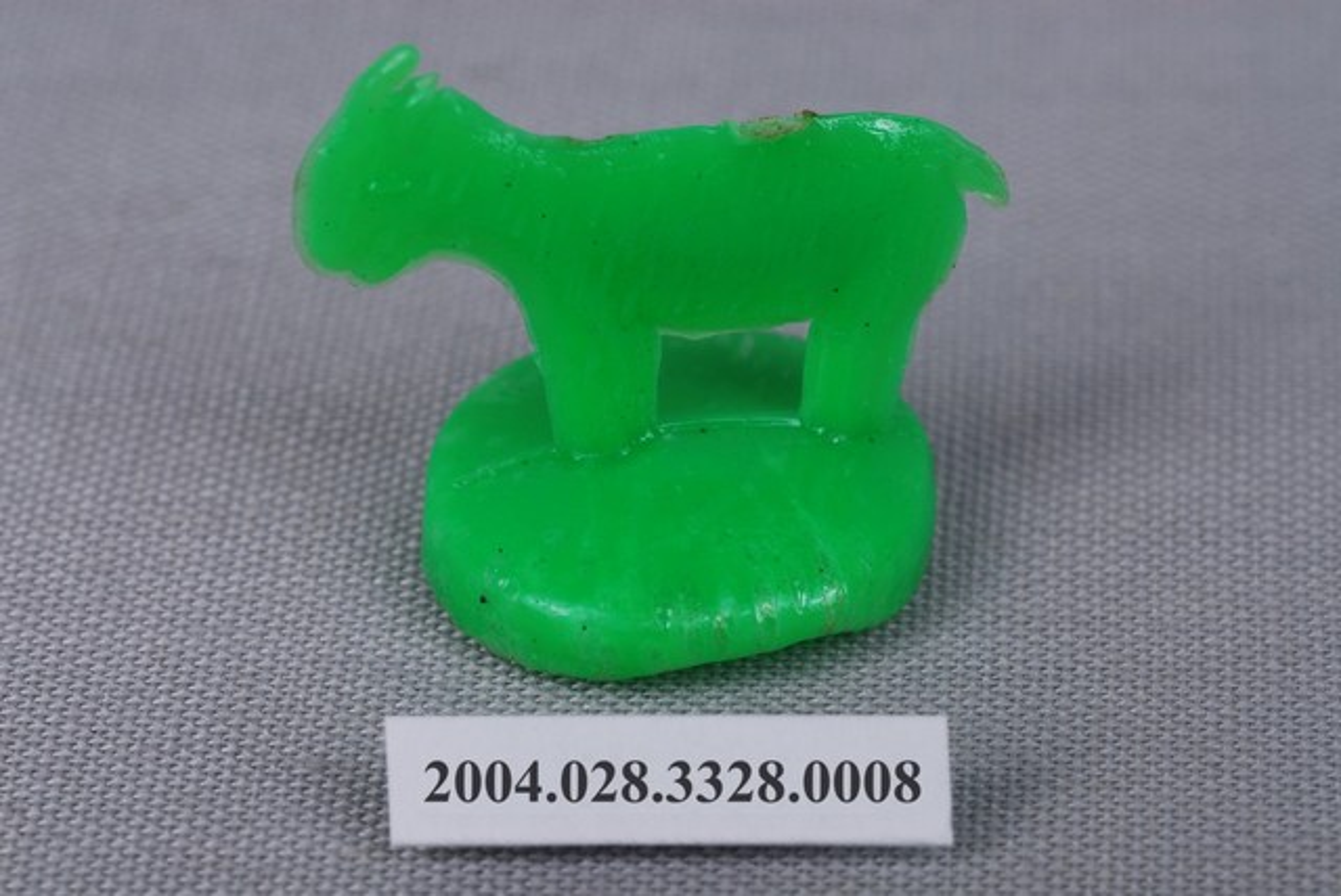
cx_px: 670
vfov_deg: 15.2
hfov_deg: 22.6
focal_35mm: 90
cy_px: 448
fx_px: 3355
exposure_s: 1/125
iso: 100
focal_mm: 60
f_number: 25
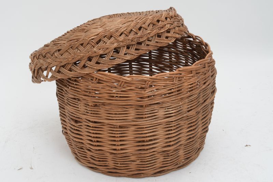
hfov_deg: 38.2
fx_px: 394
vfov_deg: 26.0
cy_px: 91
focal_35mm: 52
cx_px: 136
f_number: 11
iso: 320
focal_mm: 35
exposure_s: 1/125
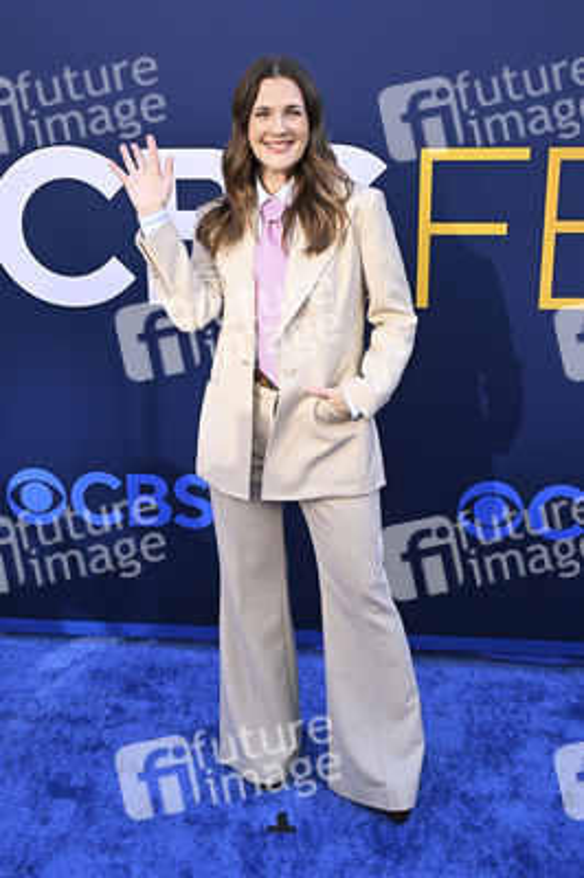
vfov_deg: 53.2
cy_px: 439
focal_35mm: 36
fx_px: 877
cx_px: 292
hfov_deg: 36.8
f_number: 5.6
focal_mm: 36
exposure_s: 1/200
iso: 400
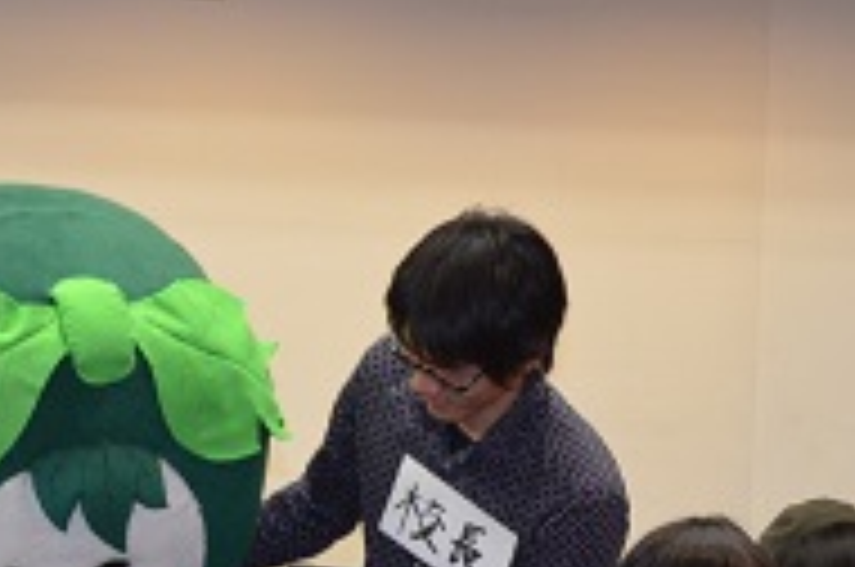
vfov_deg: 6.4
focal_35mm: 214
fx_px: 5081
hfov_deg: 9.6
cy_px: 502
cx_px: 169
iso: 1250
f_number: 5.6
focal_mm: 55
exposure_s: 1/60
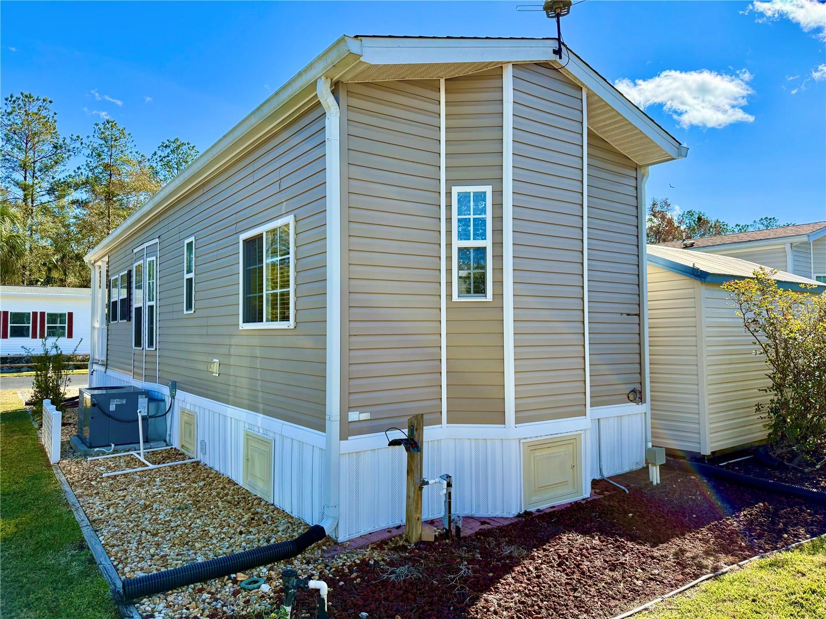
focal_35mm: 24
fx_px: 573
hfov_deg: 71.6
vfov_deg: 56.8
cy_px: 310
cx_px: 413
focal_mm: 6.76
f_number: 1.78
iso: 100
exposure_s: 1/4167
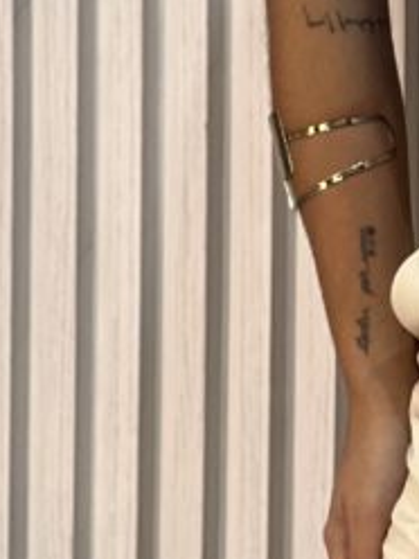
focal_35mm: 290
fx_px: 4680
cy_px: -195
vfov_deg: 6.8
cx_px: 752
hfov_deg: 5.1
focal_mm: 9
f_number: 2.8
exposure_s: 1/120
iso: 125
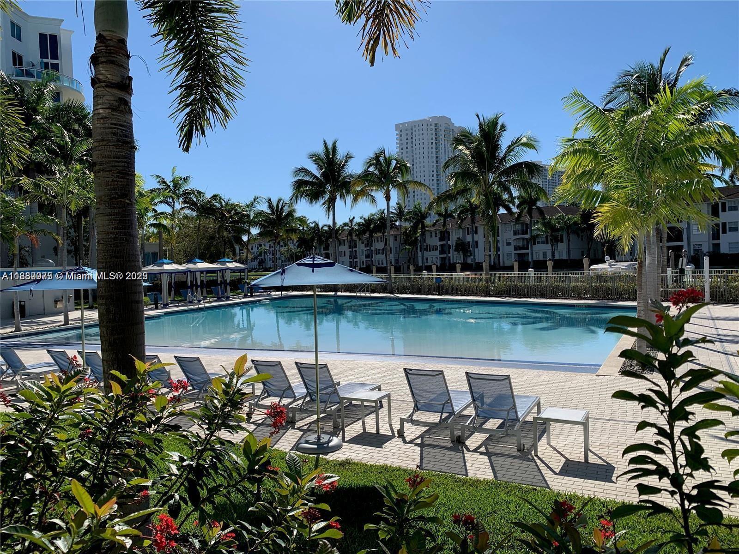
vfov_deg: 53.1
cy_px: 277
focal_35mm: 26
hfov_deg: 67.3
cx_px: 370
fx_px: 555
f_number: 1.8
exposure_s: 1/3401
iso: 25
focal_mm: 4.25
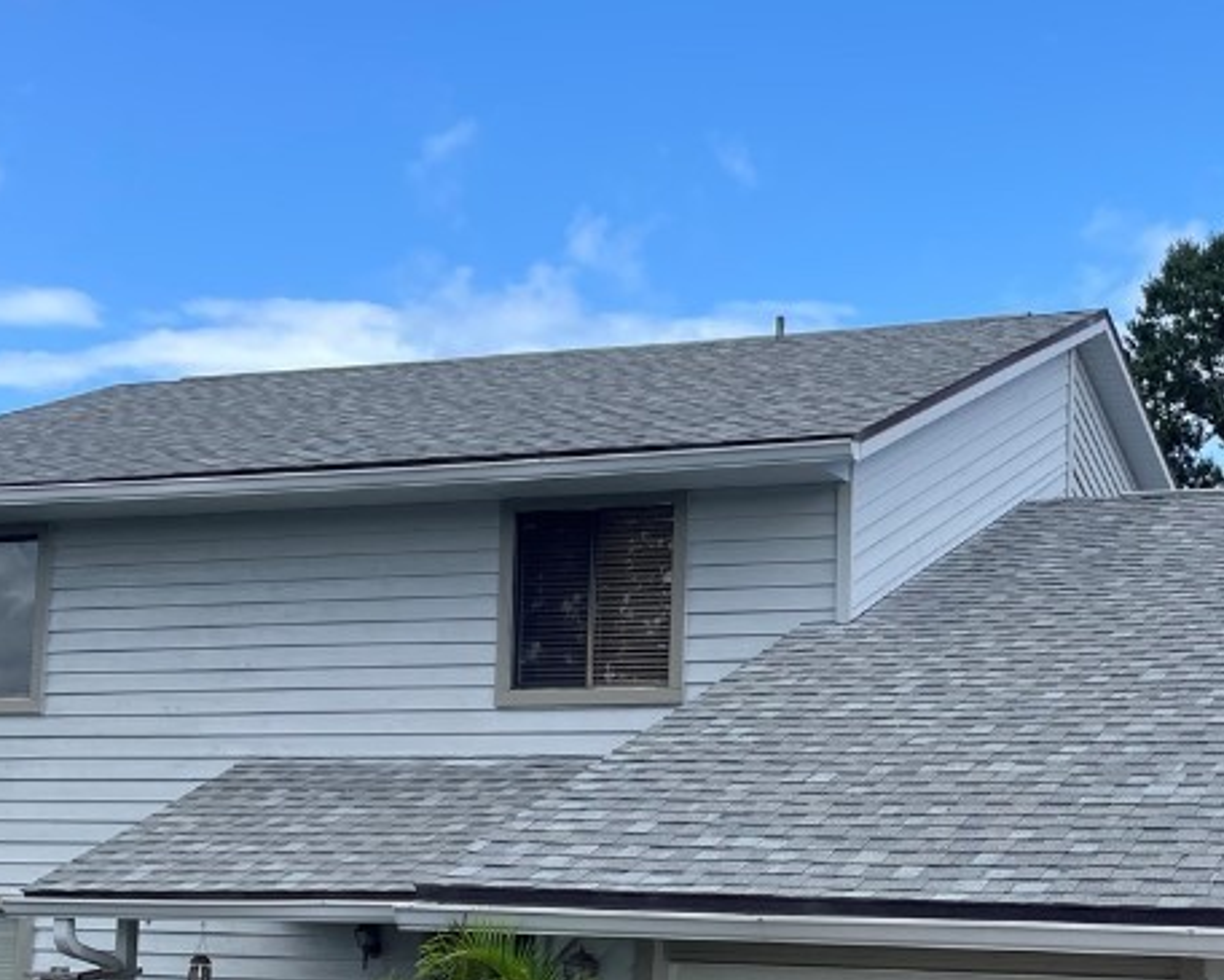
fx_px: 2065
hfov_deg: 32.2
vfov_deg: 26.4
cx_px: 972
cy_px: 728
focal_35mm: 57
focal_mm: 4.2
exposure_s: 1/2174
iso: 32
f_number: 1.6
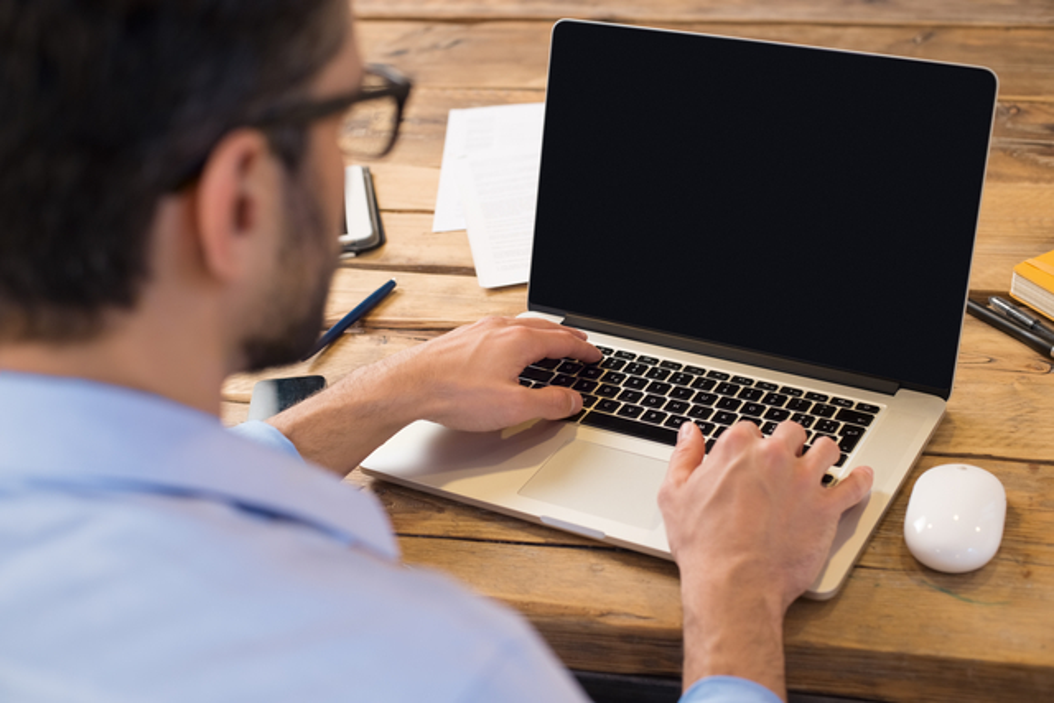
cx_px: 527
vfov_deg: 27.0
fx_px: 1464
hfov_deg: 39.6
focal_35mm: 50
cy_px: 352
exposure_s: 1/160
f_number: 4
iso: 400
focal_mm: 50
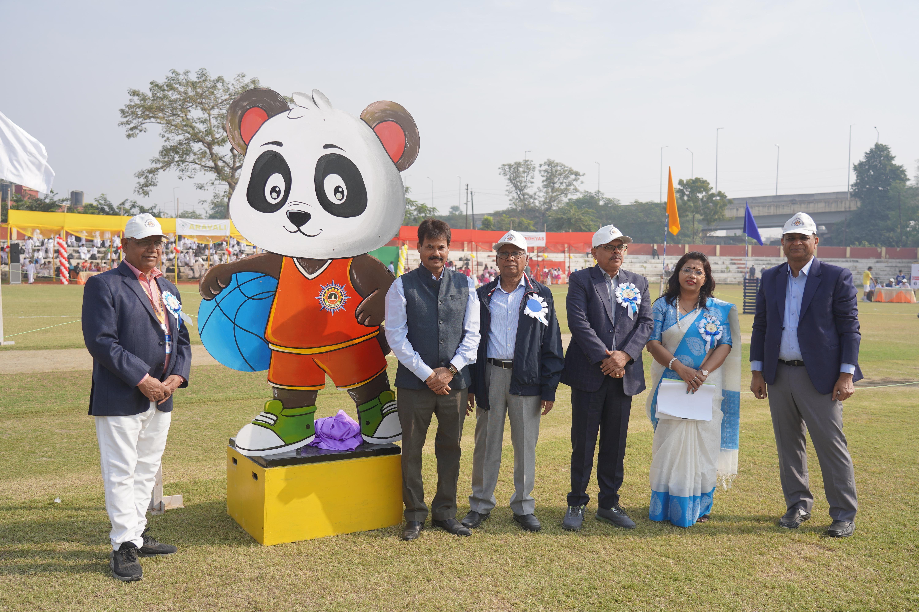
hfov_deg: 55.8
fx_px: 868
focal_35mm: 34
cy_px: 306
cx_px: 460
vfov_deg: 38.9
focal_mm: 34
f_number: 4.5
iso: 100
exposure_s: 1/640
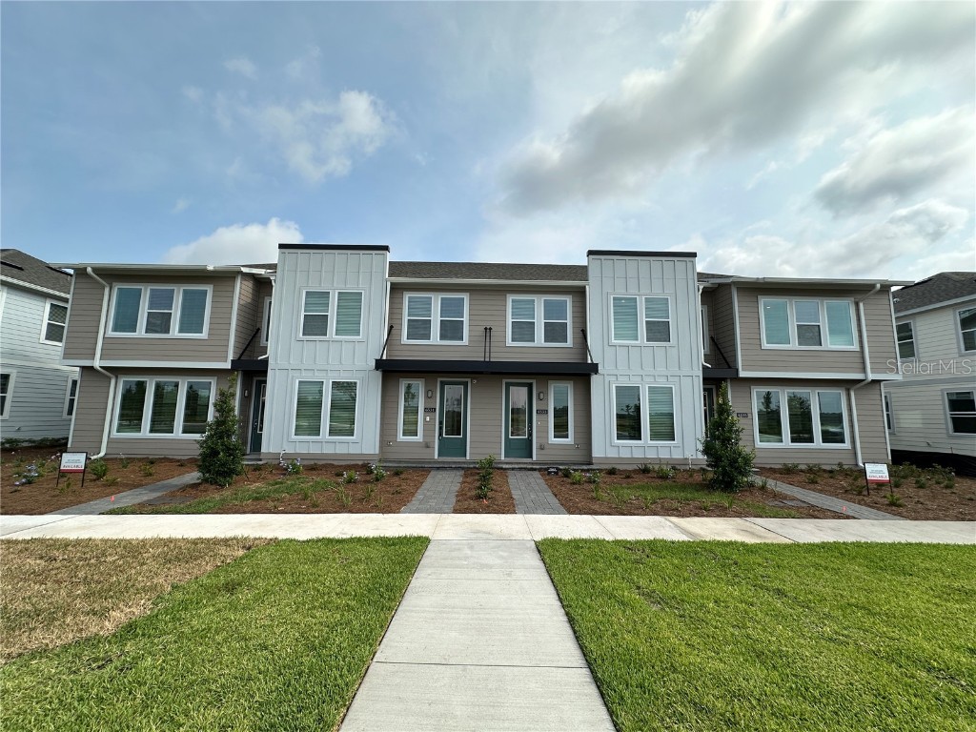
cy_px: 366
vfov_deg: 85.7
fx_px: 395
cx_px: 488
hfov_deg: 102.1
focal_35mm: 14
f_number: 2.2
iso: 40
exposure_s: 1/2020
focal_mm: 2.22
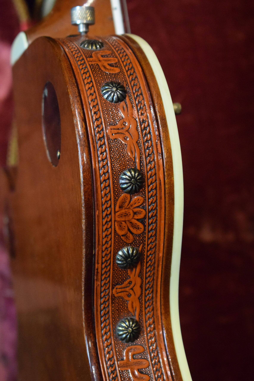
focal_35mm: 82
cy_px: 190
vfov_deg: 24.6
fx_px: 873
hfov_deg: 16.6
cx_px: 127
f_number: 5.6
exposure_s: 1/60
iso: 5000
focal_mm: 55
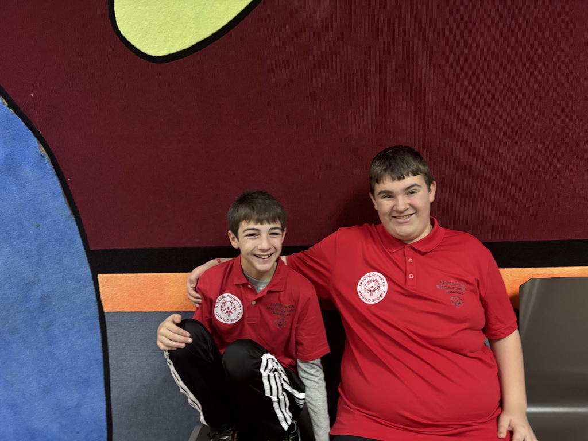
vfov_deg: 53.1
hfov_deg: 67.3
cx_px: 294
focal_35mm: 26
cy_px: 220
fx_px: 442
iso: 500
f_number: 1.6
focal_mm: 5.96
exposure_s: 1/60
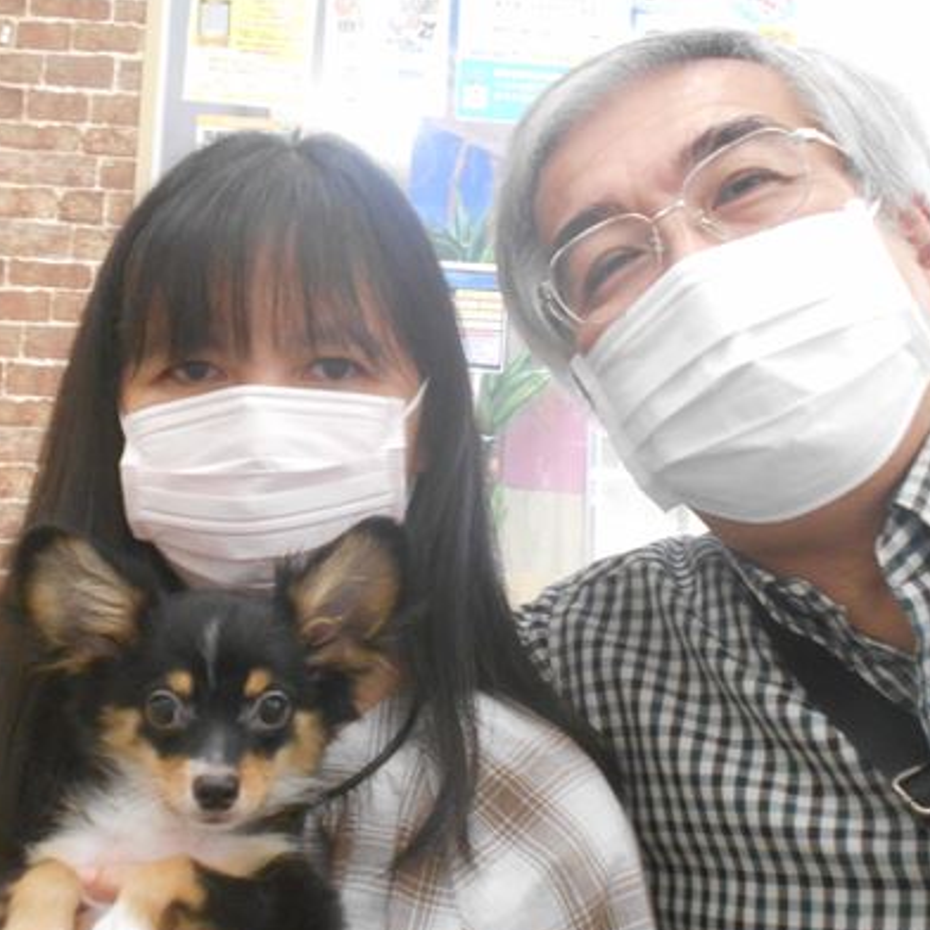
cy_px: 474
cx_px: 446
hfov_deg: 36.8
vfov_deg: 36.8
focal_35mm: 46
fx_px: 1398
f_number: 3.6
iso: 400
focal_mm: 5.8
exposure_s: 1/20
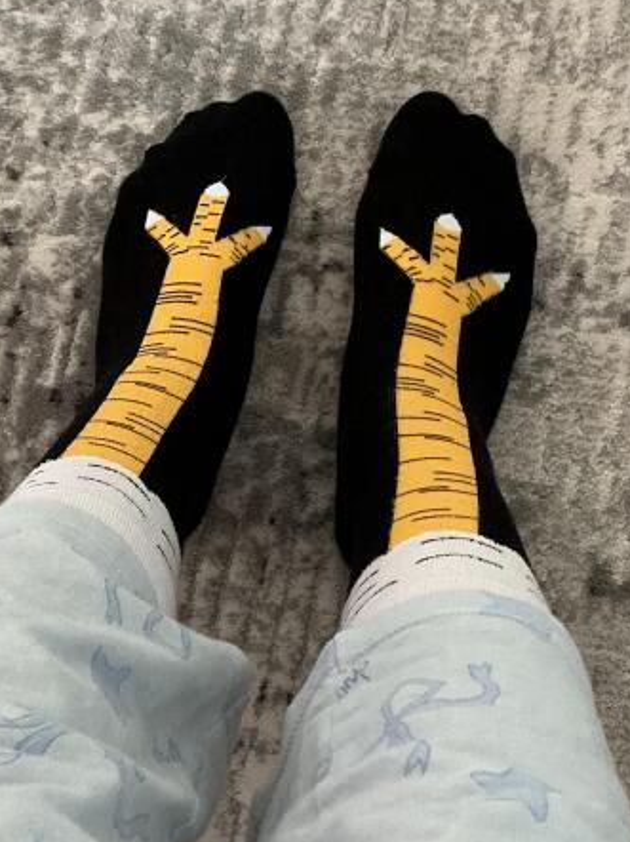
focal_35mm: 70
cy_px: 504
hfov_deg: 20.9
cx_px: 196
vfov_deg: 27.7
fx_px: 1700
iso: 125
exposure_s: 1/60
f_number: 1.8
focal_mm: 3
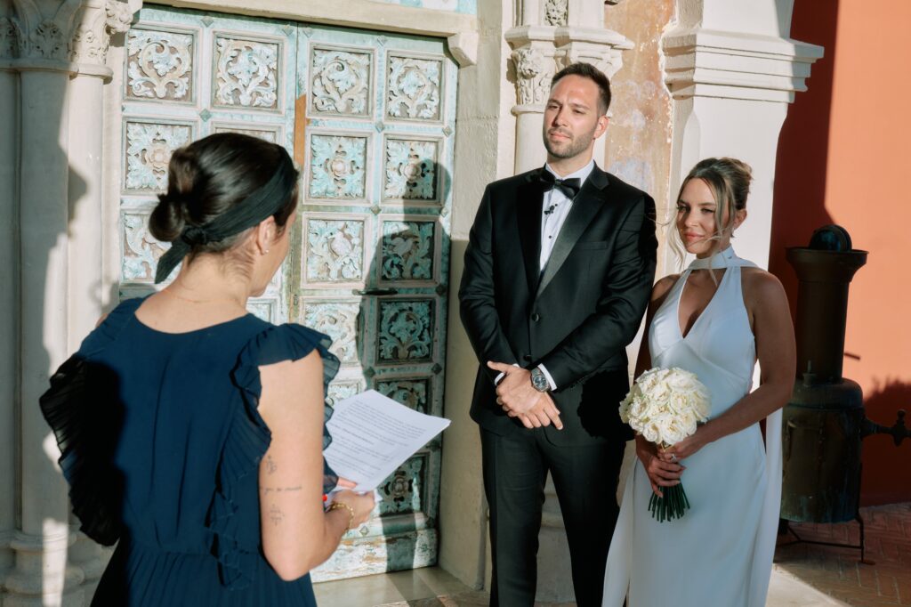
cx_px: 456
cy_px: 304
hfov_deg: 41.9
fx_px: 1189
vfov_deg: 28.6
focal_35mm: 47
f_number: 7.1
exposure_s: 1/640
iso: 125
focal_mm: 47
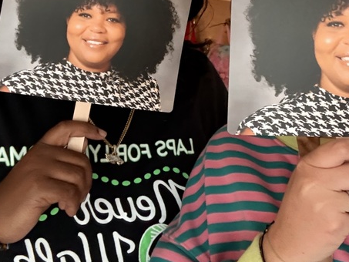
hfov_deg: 36.4
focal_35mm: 52
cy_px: 21
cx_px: 236
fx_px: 524
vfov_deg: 27.0
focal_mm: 2.69
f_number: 1.9
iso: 400
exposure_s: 1/34
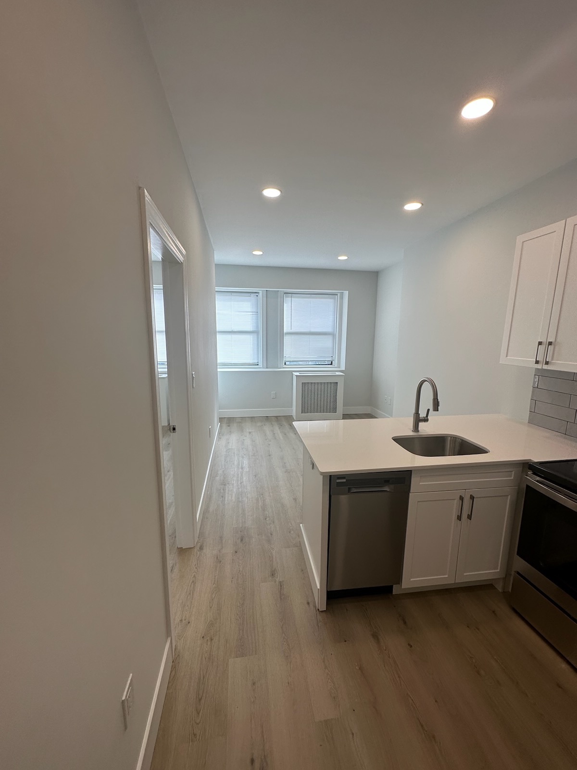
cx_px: 288
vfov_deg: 102.1
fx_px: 311
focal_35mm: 14
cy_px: 385
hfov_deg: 85.7
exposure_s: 1/160
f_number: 2.2
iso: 40
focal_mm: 2.22
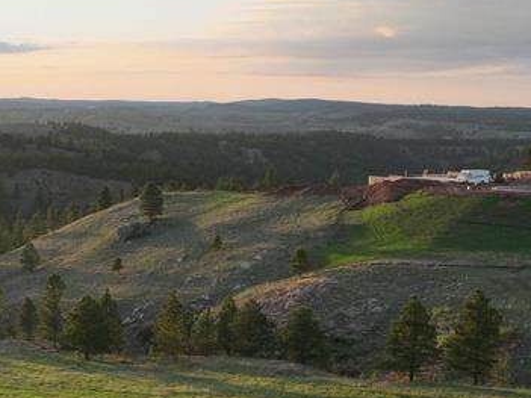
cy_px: 273
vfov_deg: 20.9
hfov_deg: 26.0
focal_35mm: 70
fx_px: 1073
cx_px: -26
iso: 320
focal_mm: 12.29
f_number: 2.8
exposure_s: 1/1000
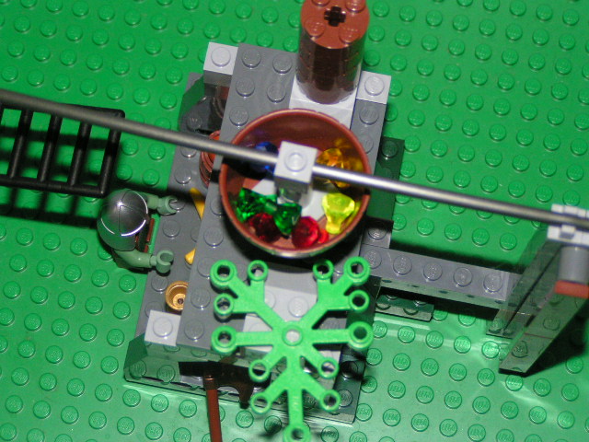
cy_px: 221
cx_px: 294
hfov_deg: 18.2
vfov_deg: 13.7
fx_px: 1838
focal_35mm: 108
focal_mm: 16.6
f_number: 3.5
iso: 200
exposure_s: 1/125
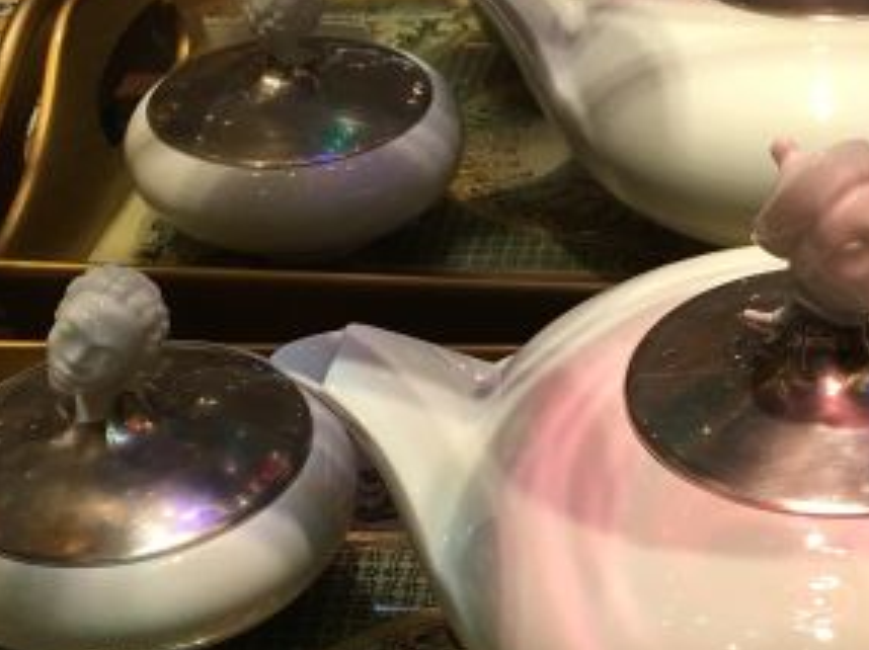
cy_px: 609
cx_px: 656
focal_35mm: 71
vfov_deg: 20.2
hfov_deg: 27.0
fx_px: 1781
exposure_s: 1/33
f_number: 2.2
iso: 40
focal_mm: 4.15
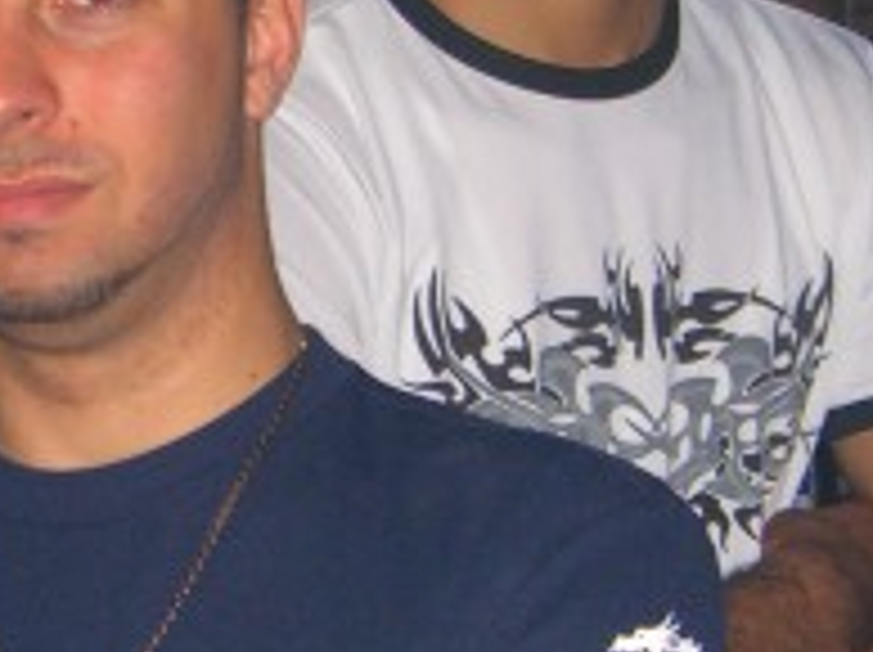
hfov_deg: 10.3
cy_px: 319
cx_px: 22
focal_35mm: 190
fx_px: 4786
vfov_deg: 7.8
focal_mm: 9.5
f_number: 3.1
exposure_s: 1/60
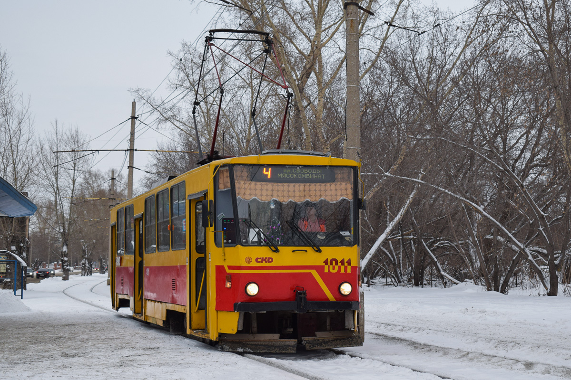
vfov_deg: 22.6
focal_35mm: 60
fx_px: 952
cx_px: 286
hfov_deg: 33.4
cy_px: 190
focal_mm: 40
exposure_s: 1/160
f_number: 6.3
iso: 400
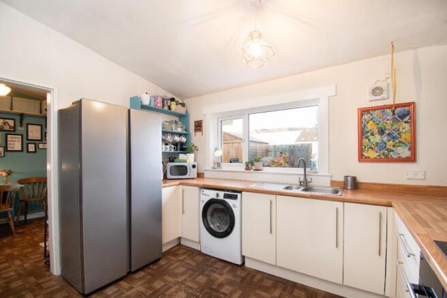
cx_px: 224
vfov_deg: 77.3
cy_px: 149
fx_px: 186
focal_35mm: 15
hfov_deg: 100.4
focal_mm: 10
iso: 320
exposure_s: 1/5
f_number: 8
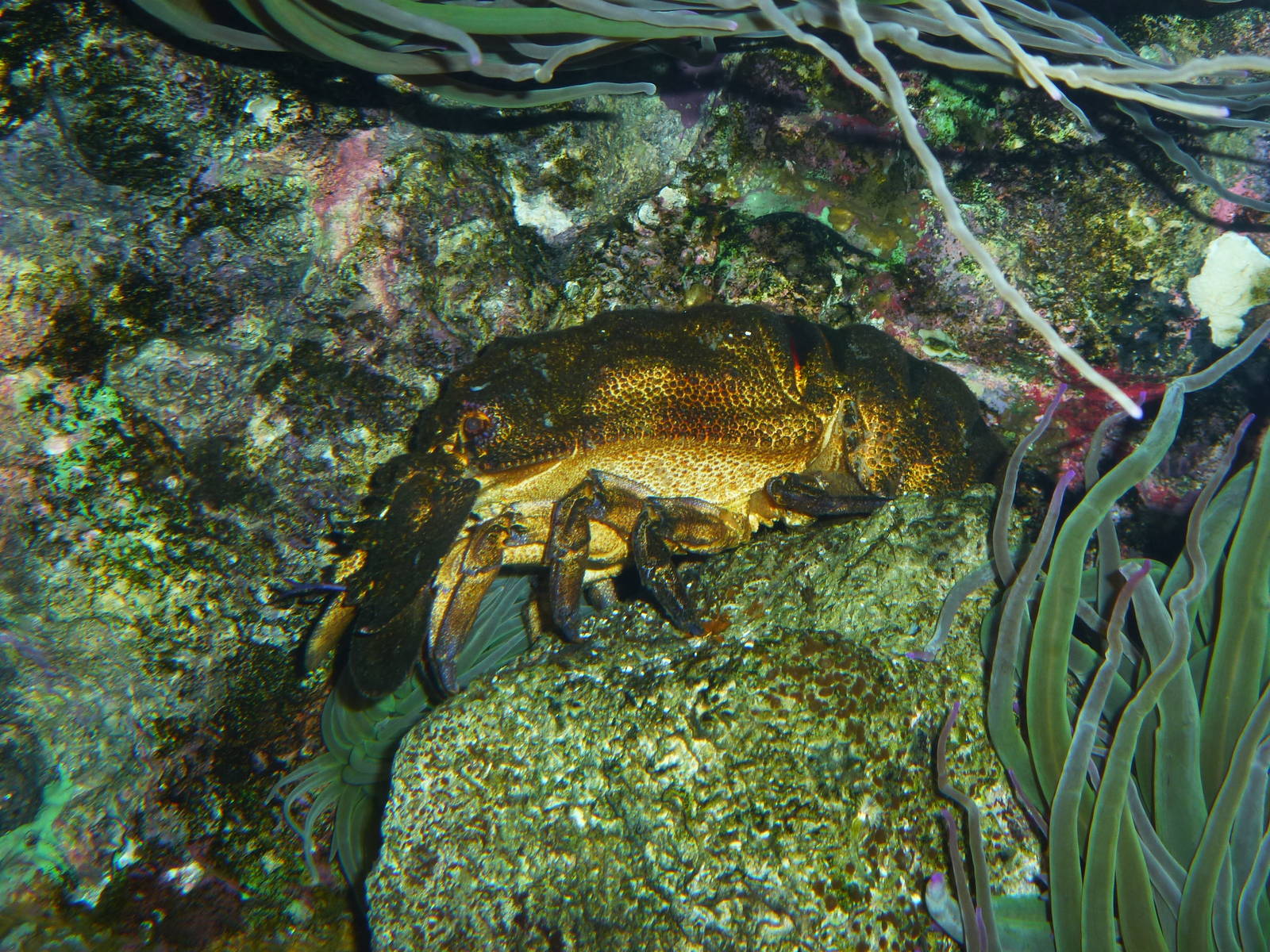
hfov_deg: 42.1
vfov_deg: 32.2
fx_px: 1651
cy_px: 476
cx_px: 635
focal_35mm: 45
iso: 125
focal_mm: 8
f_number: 4
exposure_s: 1/60
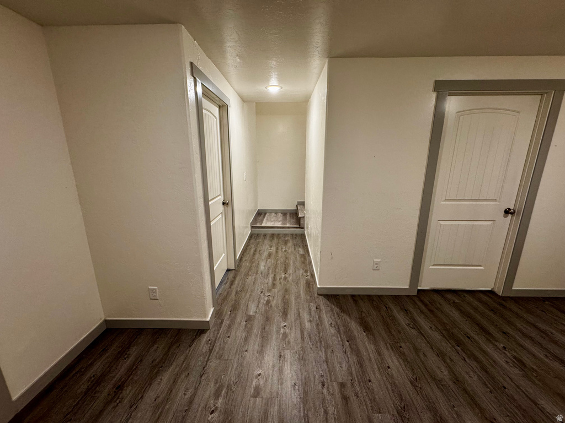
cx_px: 282
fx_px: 229
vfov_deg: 85.7
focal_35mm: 14
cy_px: 212
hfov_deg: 102.1
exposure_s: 1/60
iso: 250
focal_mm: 2.22
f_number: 2.2
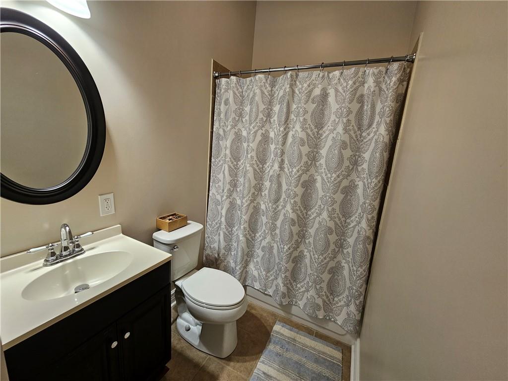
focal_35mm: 13
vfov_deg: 89.9
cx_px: 254
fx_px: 191
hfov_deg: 106.2
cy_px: 190
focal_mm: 2.2
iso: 100
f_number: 2.2
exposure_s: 1/60
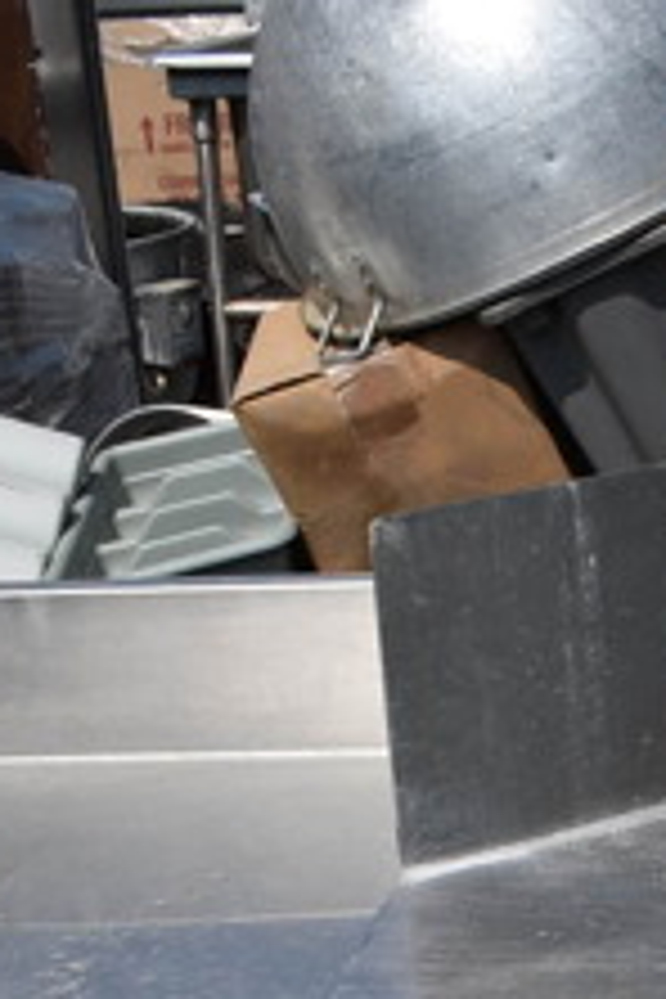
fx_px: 3080
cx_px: 1170
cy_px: 1442
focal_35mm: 111
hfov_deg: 11.5
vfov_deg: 16.9
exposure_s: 1/640
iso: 100
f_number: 8
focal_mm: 18
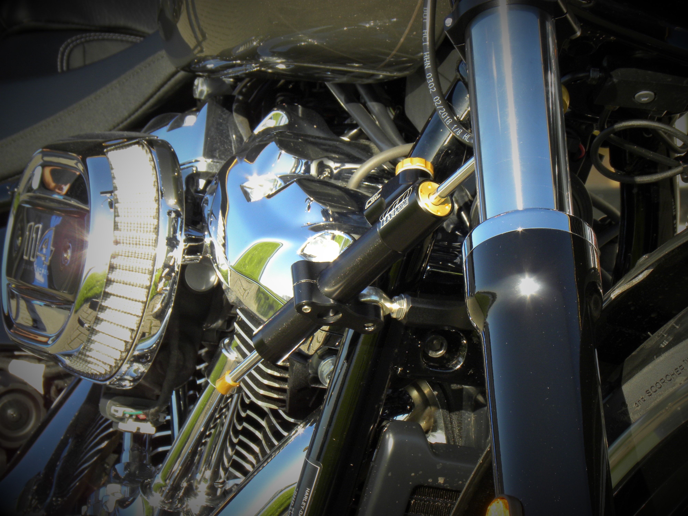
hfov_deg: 9.3
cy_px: 258
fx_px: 4214
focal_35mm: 212
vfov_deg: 7.0
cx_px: 344
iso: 110
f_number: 8
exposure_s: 1/67.8
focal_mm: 37.7
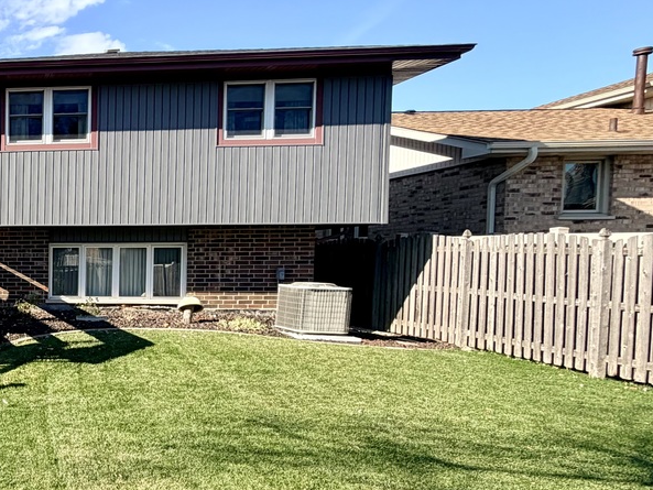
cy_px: 294
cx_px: -121
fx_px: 642
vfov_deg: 41.6
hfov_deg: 39.7
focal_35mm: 34
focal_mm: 2.22
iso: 40
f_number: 2.2
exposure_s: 1/770
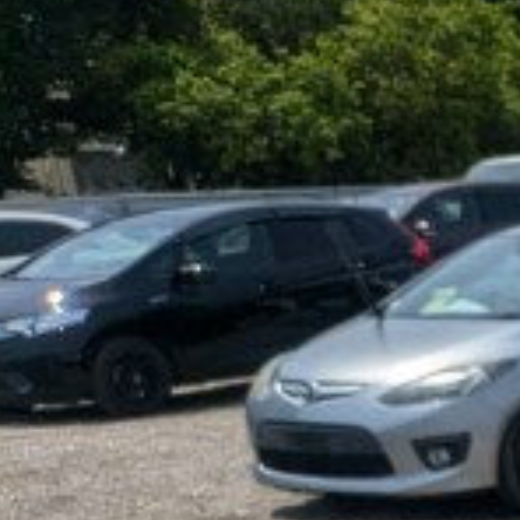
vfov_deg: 13.8
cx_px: 1397
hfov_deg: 11.2
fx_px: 2022
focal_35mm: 119
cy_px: 776
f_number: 1.89
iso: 78
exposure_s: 1/5917
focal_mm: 5.43
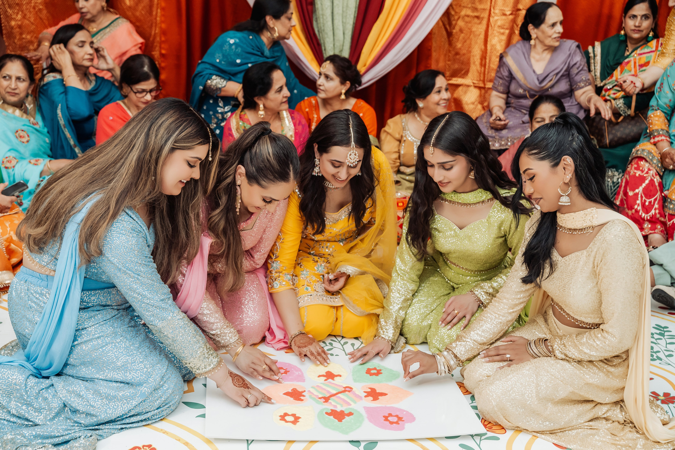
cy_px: 225
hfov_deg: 47.0
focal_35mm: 41
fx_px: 776
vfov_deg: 32.3
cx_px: 338
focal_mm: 41.4
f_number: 4
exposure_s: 1/200
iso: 1000
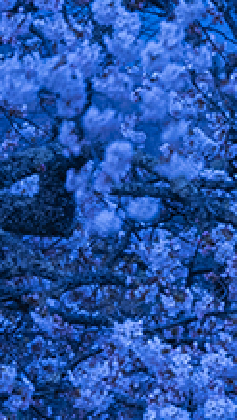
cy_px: 489
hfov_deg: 1.4
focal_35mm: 854
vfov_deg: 2.5
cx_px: 765
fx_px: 9519
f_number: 22
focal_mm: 135.3
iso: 320
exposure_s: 2
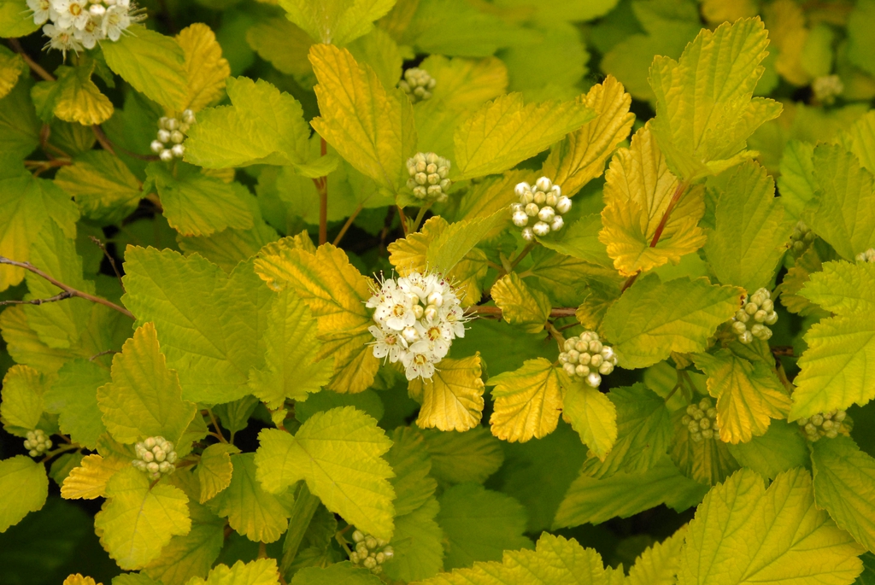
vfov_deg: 11.7
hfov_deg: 17.5
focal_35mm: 117
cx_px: 438
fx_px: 2847
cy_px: 292
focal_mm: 78
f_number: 10
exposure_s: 1/350
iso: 400
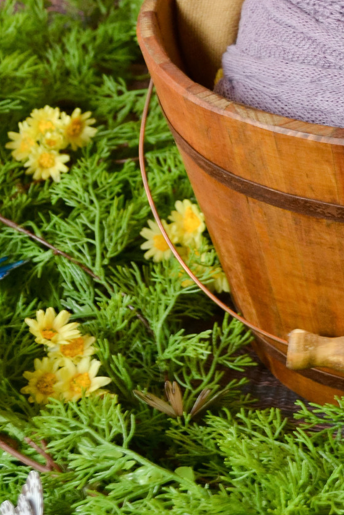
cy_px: 59
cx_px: 364
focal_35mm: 97
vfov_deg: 20.6
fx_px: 1390
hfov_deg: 13.9
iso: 800
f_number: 4.5
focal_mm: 30
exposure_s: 1/40
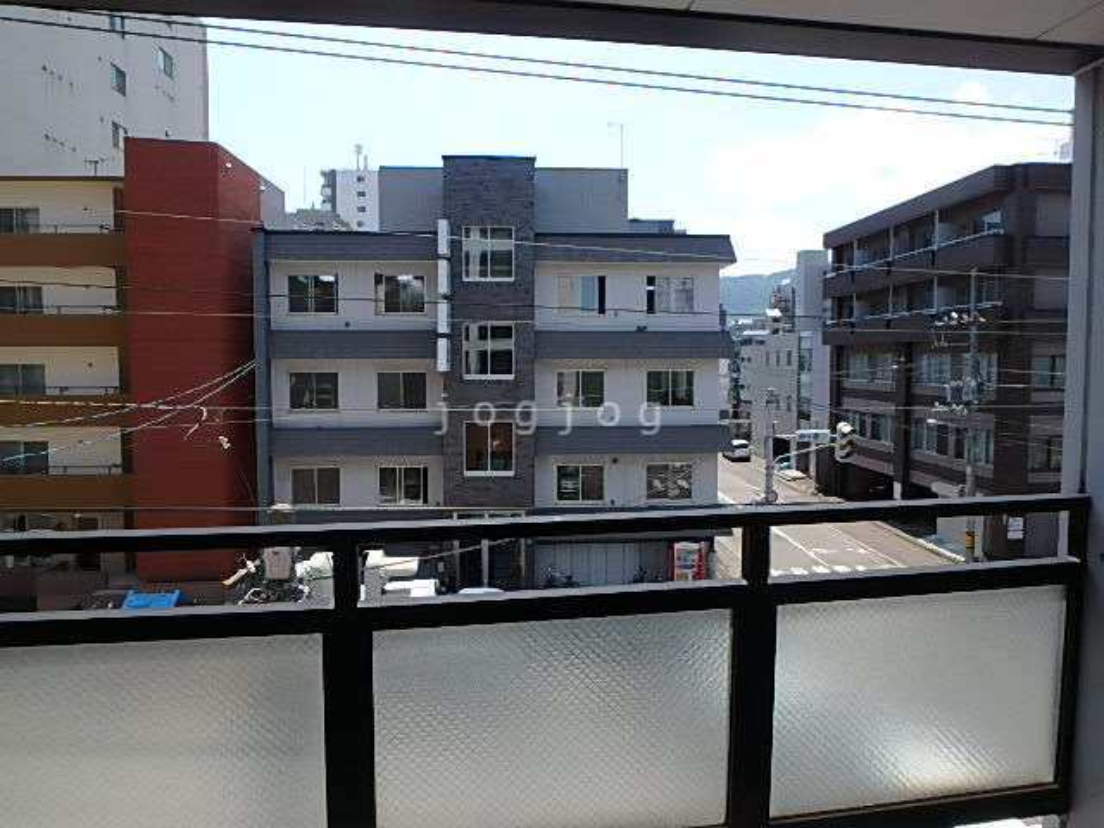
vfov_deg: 63.4
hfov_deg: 79.0
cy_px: 414
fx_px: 670
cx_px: 552
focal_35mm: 21
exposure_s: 1/800
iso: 125
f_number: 3.5
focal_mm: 3.7
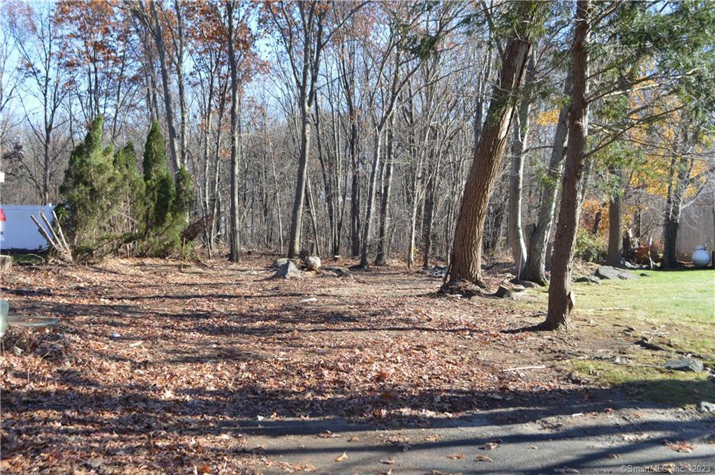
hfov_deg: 46.5
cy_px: 238
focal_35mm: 42
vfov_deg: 31.8
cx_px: 358
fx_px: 833
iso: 180
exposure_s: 1/125
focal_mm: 28
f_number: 5.6
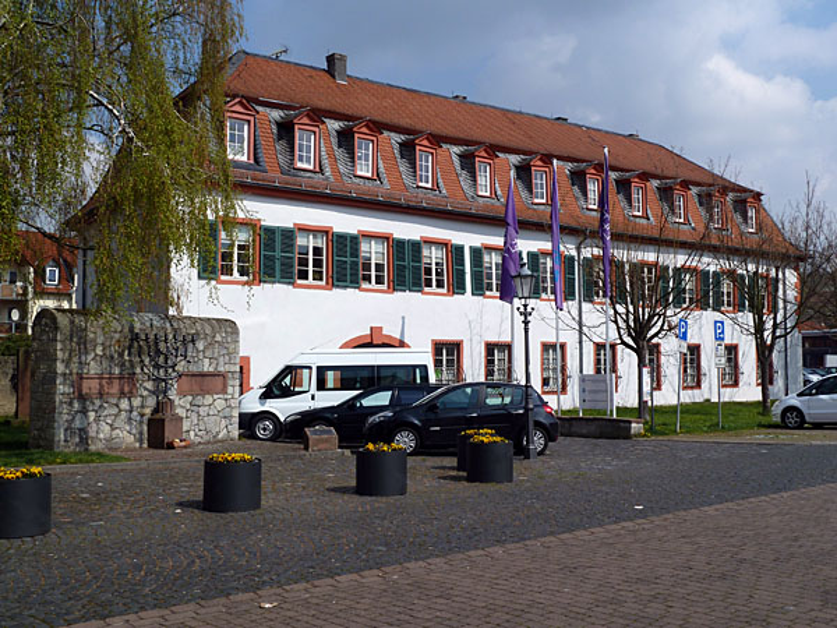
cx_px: 418
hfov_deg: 46.8
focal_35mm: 40
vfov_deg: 36.0
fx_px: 967
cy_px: 314
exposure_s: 1/500
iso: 80
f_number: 5.6
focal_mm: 6.5
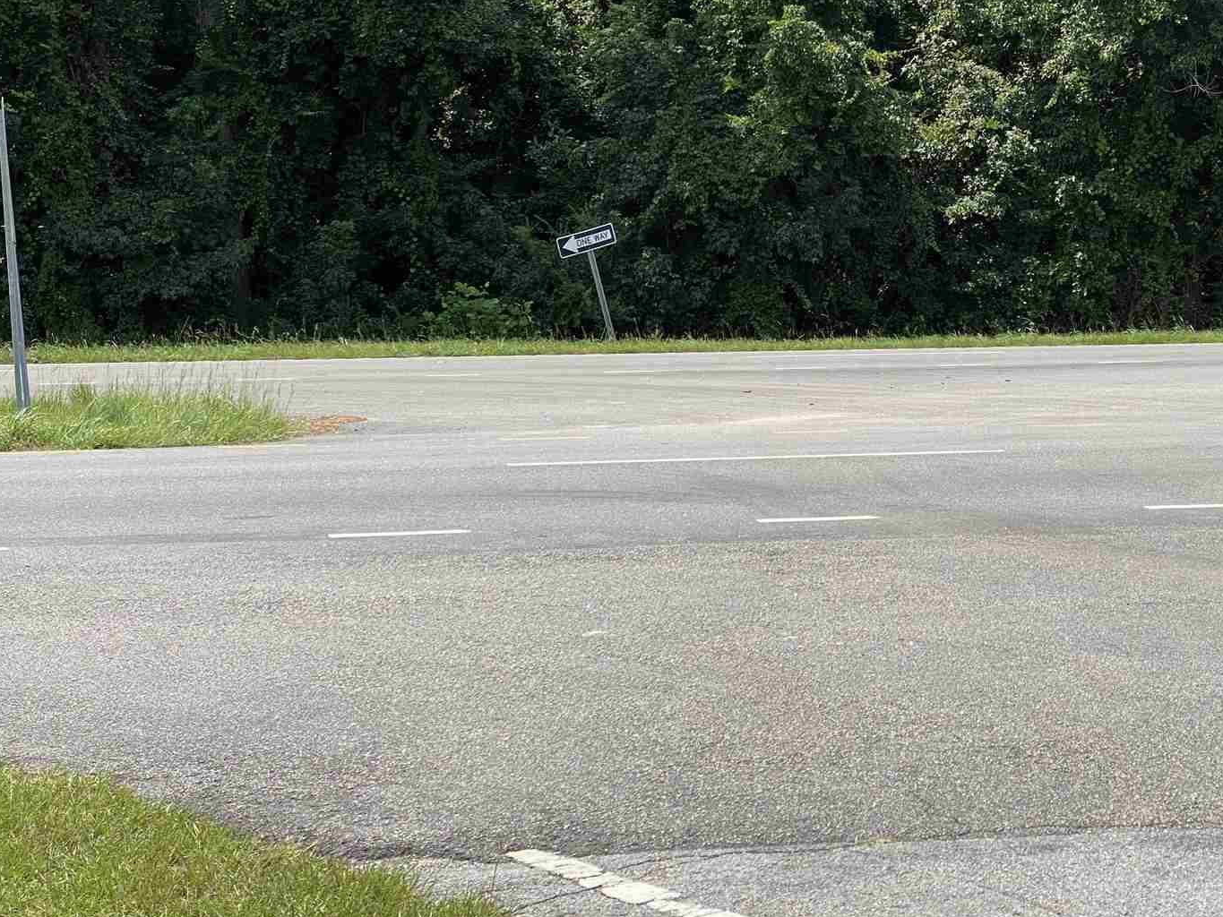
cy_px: 340
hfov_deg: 24.8
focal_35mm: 78
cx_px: 883
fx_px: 2756
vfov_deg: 18.9
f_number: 2
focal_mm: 6
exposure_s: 1/1410
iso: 20
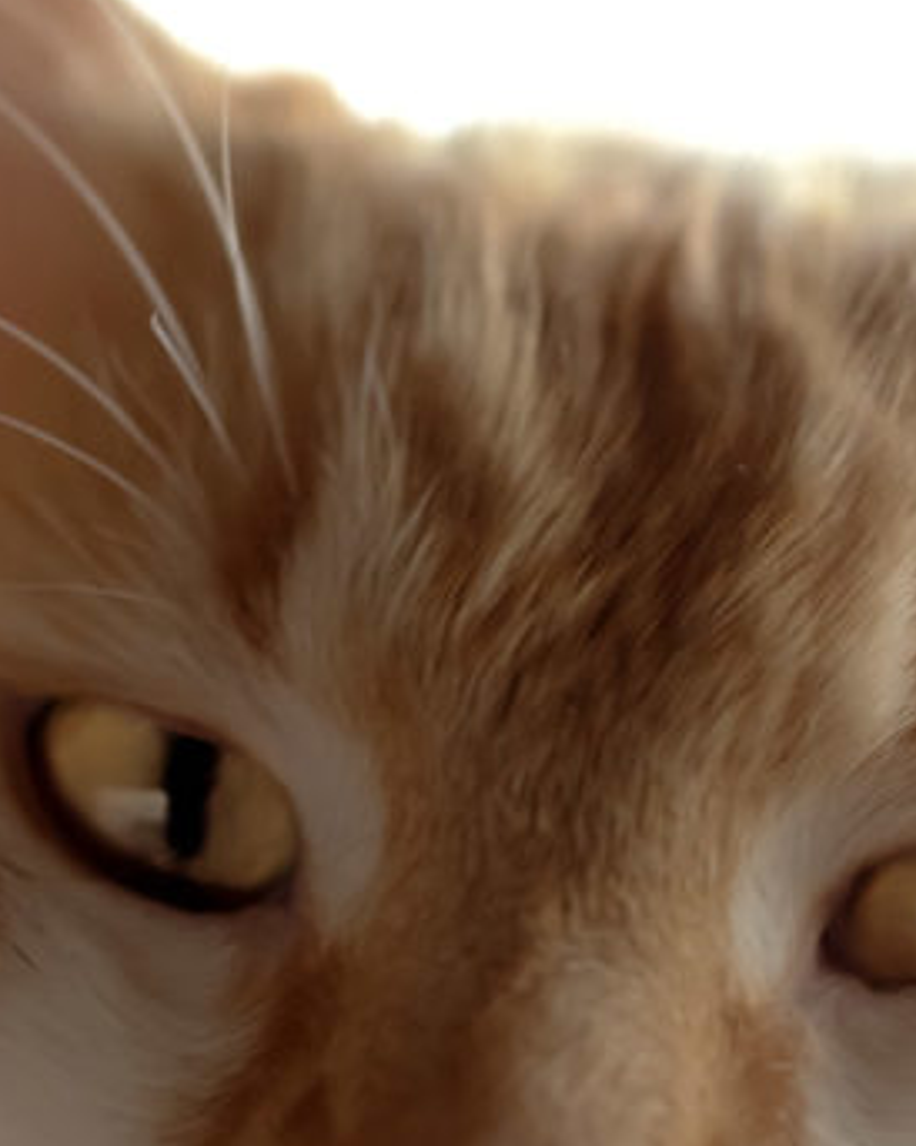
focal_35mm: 123
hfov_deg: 12.5
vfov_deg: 15.6
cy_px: 772
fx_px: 4172
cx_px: 443
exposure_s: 1/60
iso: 400
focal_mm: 50
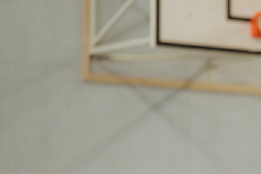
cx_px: 448
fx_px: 1341
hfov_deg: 10.5
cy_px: 193
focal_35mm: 185
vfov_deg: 7.4
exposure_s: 1/80
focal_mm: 52
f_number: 3.2
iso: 400
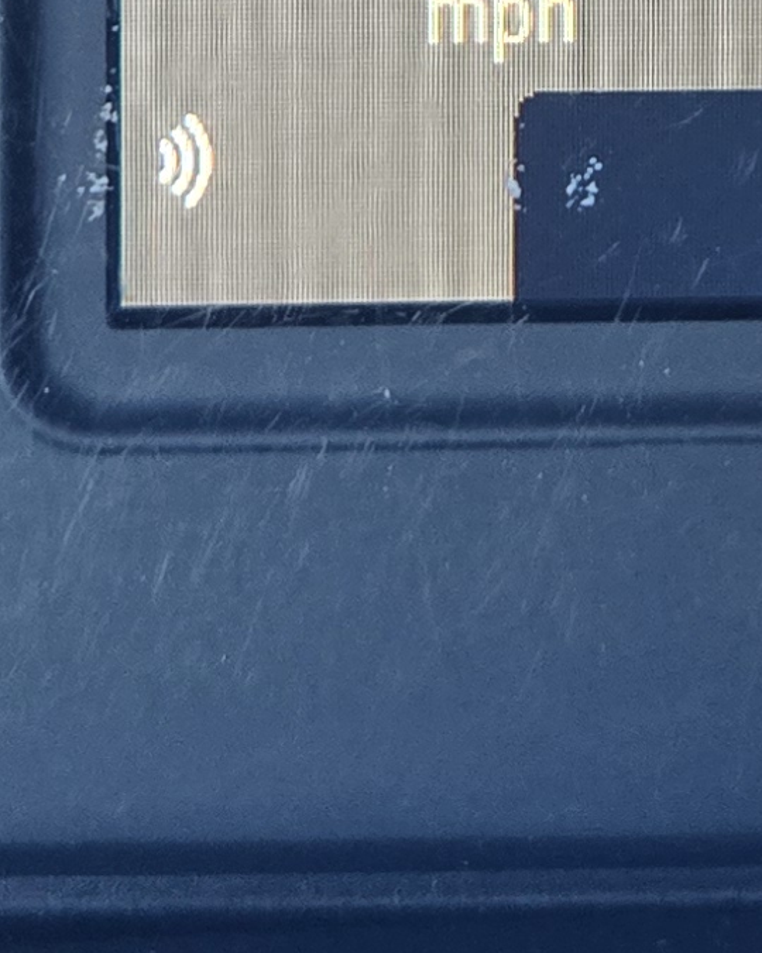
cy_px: -473
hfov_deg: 11.6
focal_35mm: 133
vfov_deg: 13.6
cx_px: 576
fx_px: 3749
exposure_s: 1/120
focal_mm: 5.4
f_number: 1.8
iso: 400
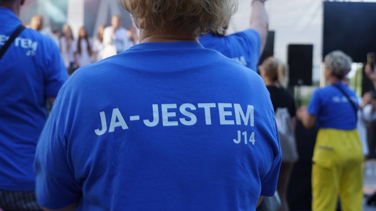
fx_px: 578
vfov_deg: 20.7
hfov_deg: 35.7
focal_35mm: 58
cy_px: 73
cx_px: 133
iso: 160
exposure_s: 1/100
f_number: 4.5
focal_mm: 37
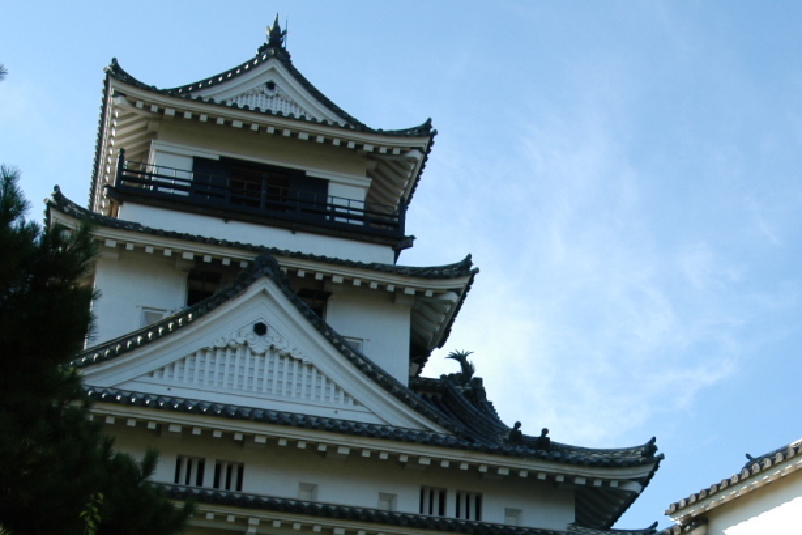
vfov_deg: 18.1
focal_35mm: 75
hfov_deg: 26.6
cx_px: 614
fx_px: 1670
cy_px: 407
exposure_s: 1/250
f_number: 7.1
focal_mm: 30
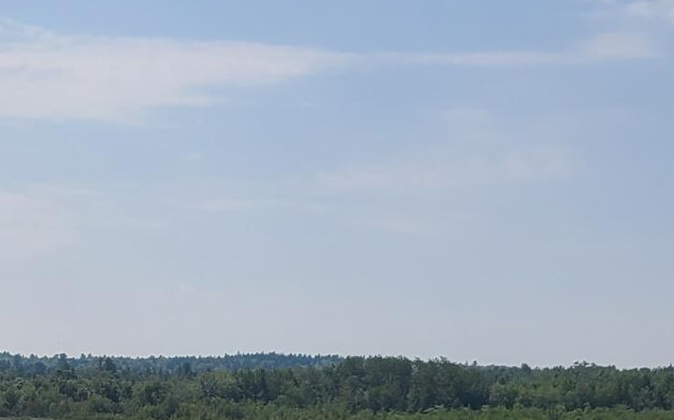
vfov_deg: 11.1
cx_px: -189
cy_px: 479
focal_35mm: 116
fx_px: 2130
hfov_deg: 17.0
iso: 40
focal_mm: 5.4
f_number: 1.8
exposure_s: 1/5328
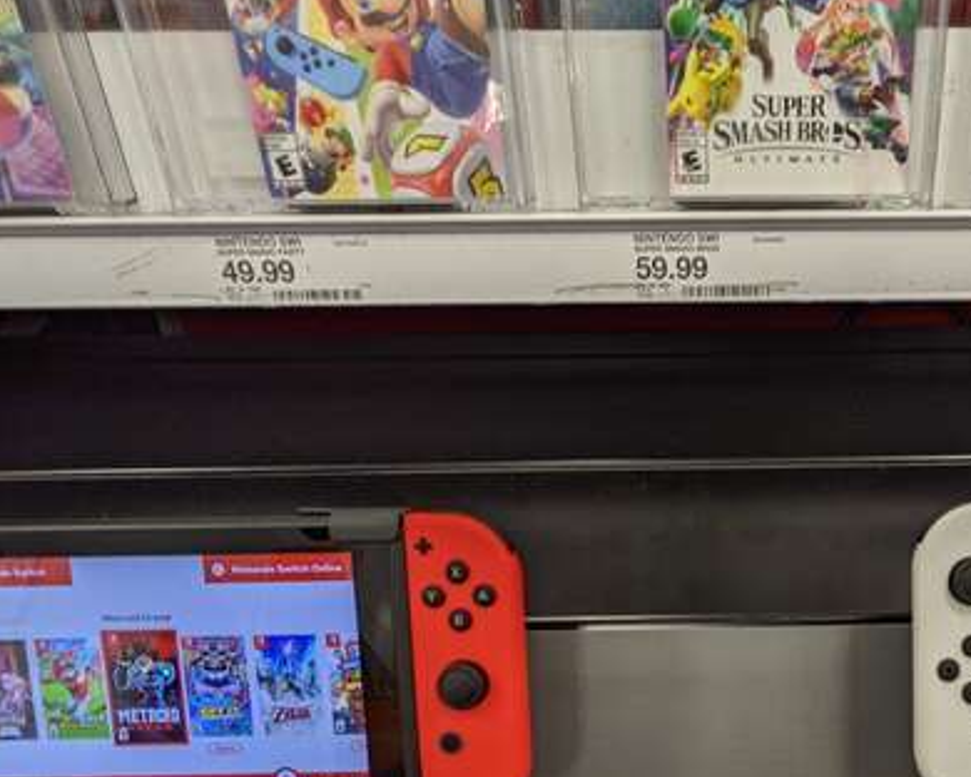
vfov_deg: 43.3
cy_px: 640
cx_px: 749
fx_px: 920
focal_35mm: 32
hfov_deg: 52.7
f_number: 2.2
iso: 38
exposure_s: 1/23.8
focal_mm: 2.22
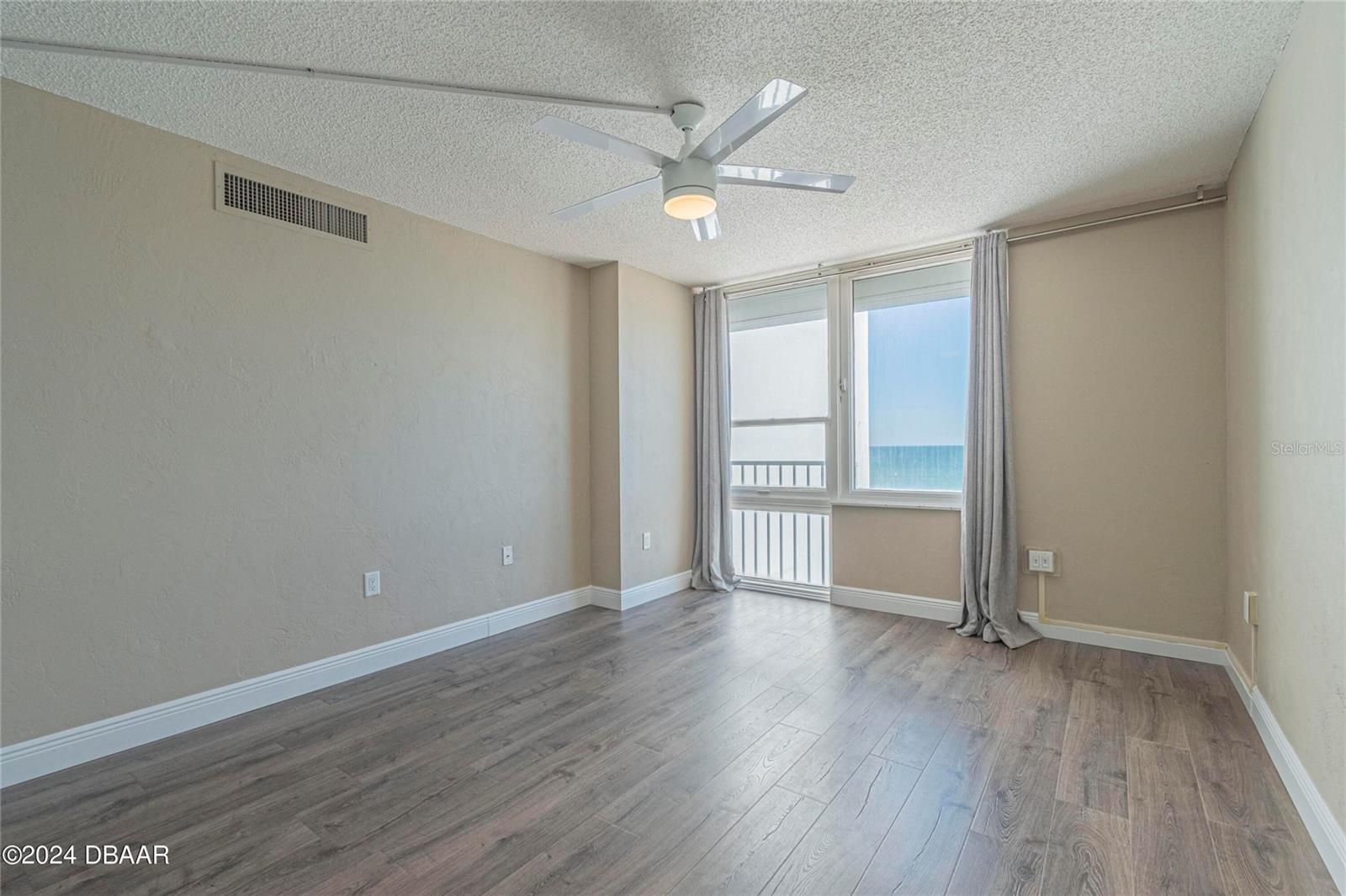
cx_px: 673
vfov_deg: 77.3
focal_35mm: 15
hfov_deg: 100.4
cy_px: 448
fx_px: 561
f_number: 7.1
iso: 320
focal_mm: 10
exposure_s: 1/2000
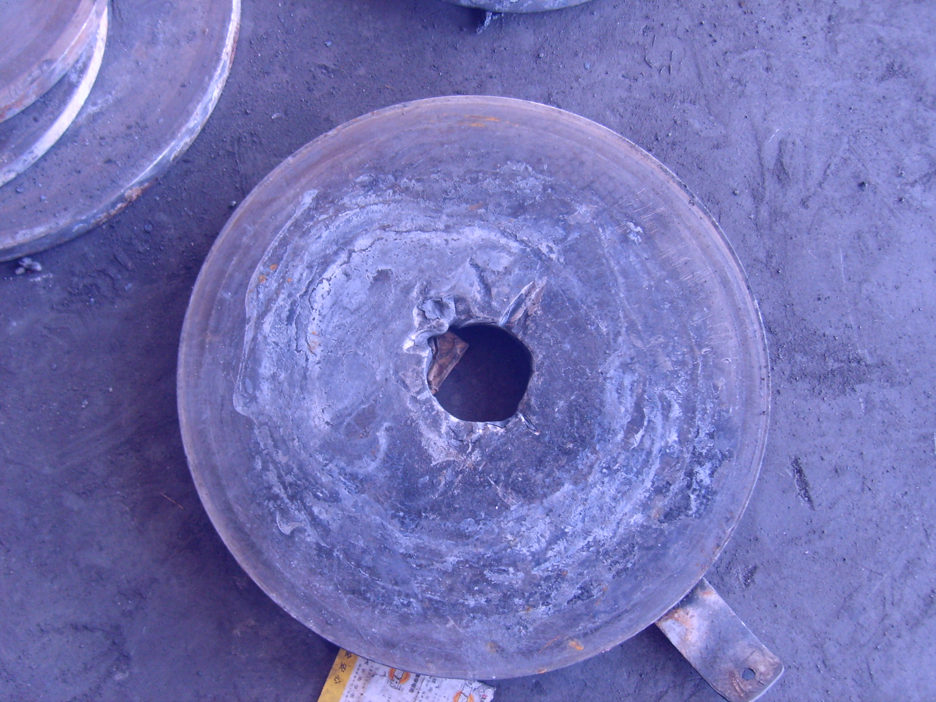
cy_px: 351
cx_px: 468
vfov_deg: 40.7
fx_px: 946
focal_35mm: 35
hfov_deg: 52.6
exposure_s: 1/8
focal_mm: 5.8
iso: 139
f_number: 2.8
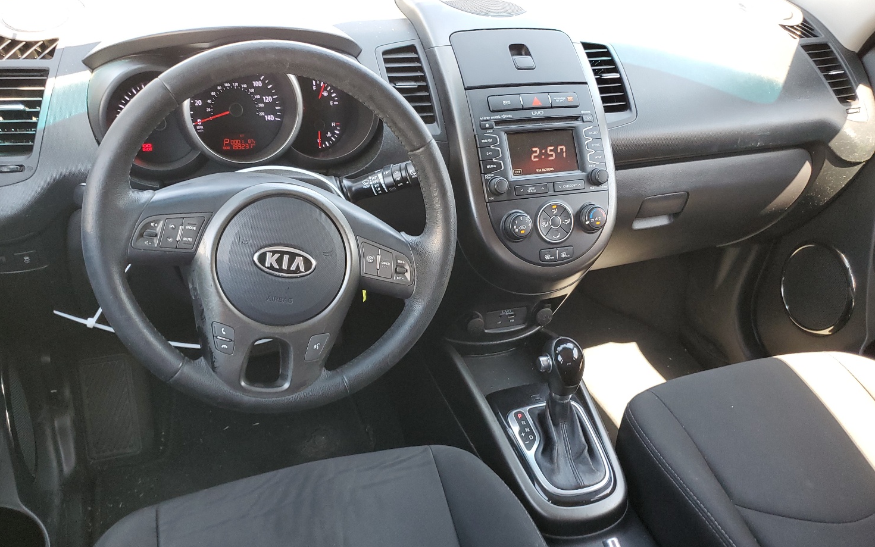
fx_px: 715
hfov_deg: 62.9
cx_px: 418
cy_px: 304
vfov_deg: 41.8
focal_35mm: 30
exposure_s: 1/120
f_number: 1.5
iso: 85
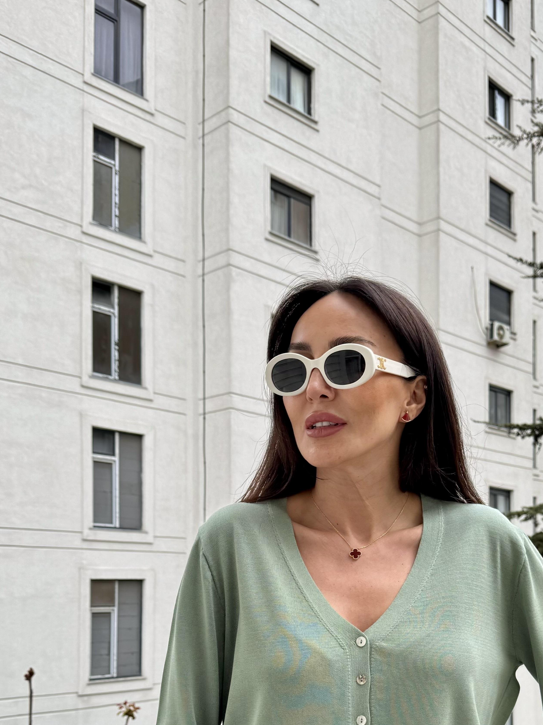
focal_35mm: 41
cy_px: 560
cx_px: 344
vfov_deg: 44.0
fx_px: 858
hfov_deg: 34.9
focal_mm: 6.76
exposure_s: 1/598
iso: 80
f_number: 1.78
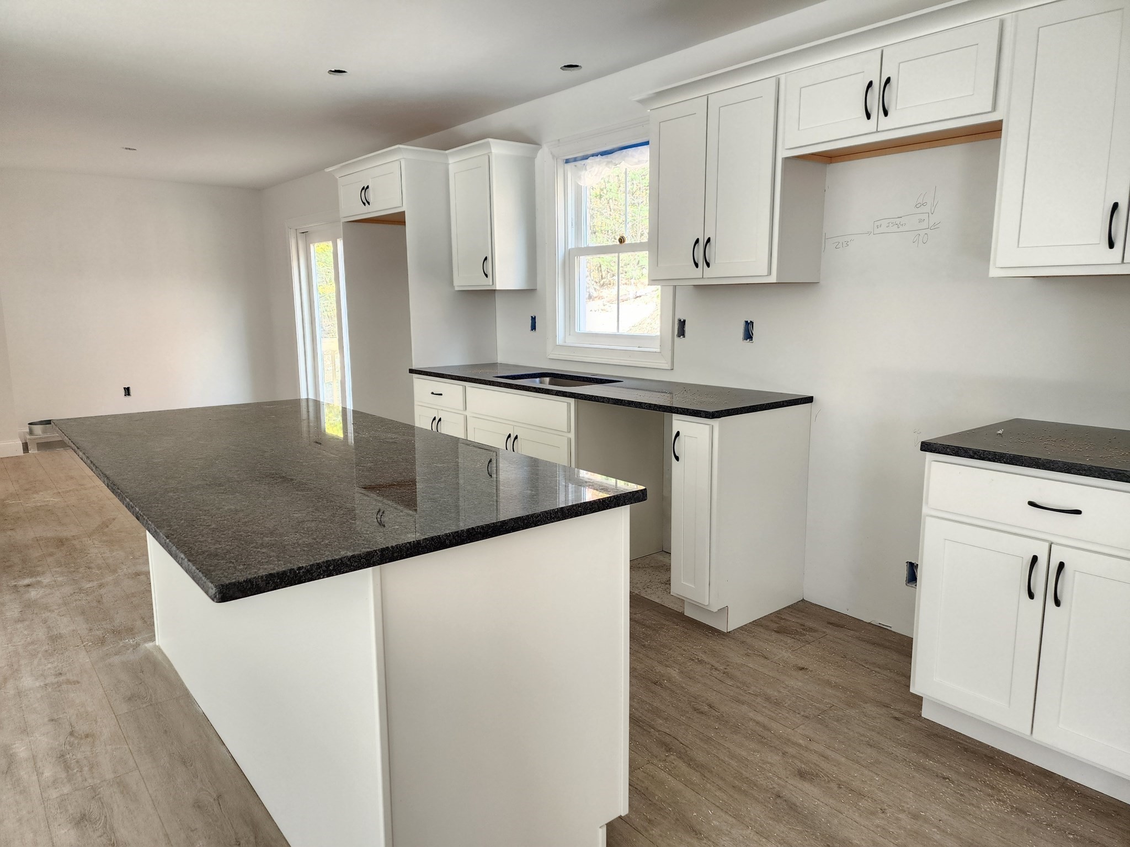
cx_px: 565
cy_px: 424
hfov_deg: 73.9
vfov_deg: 58.9
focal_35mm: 23
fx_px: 751
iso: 160
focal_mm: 6.4
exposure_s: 1/120
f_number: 1.8
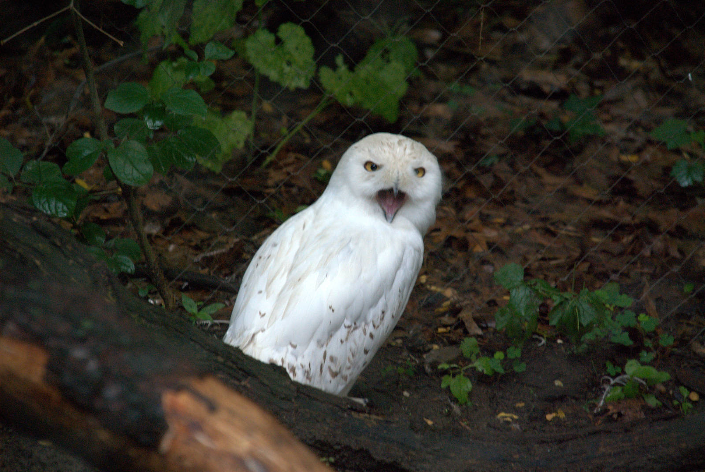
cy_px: 236
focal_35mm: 300
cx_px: 352
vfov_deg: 4.6
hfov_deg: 6.9
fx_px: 5884
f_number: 6.3
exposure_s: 1/125
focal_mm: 200
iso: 1600
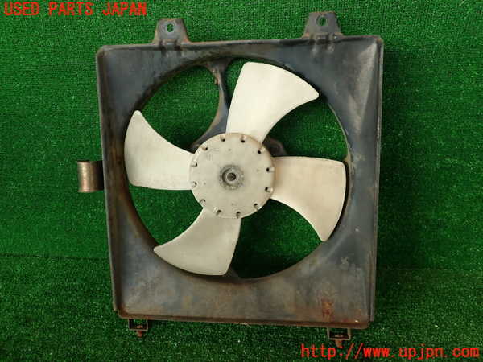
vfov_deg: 54.9
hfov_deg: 69.4
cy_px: 181
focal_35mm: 25
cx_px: 242
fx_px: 349
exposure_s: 1/60
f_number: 2.8
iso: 100
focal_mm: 4.5
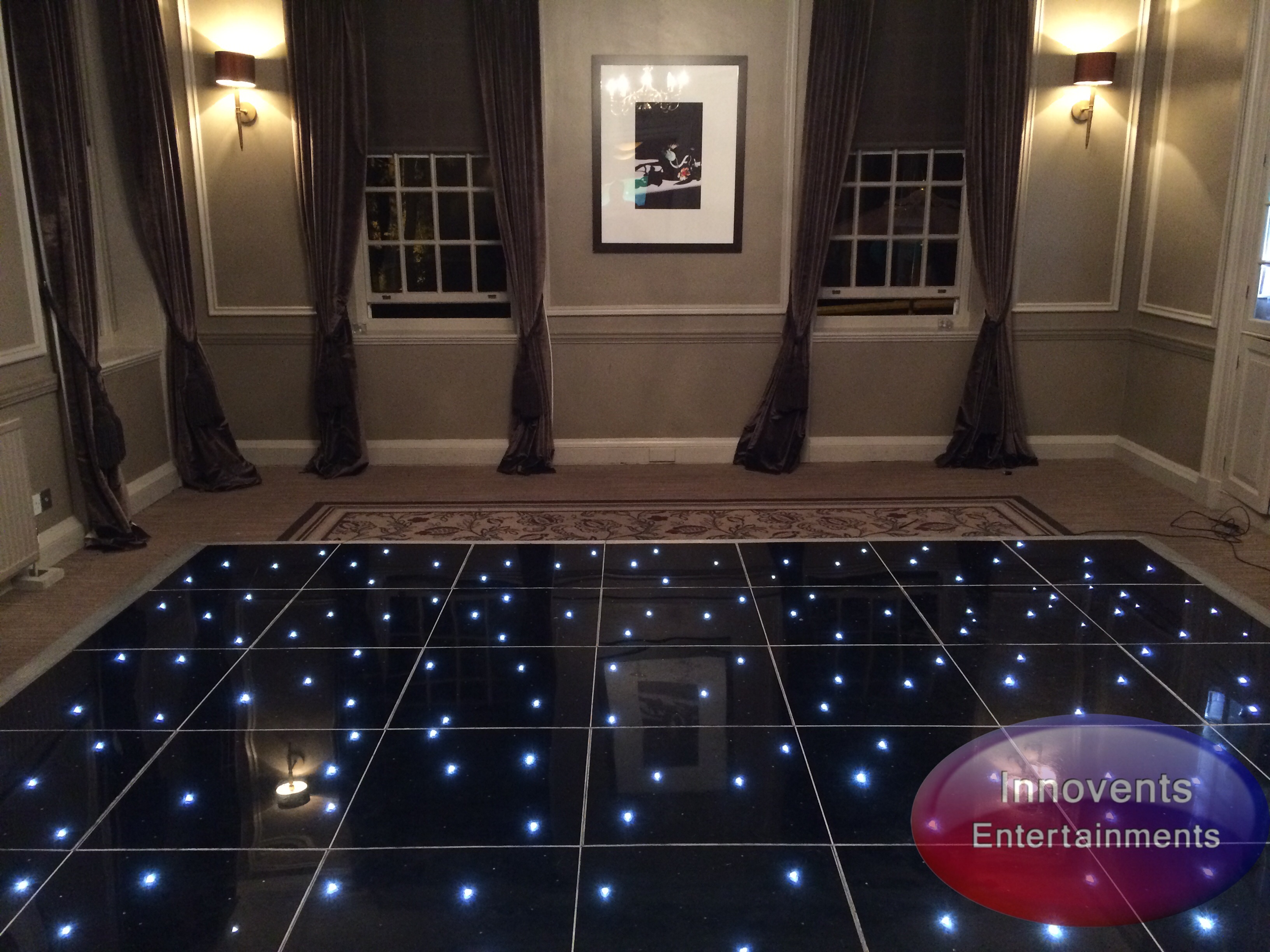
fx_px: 1101
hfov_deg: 60.0
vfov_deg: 46.8
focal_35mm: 30
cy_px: 476
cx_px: 635
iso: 320
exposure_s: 1/33
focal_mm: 4.12
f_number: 2.2
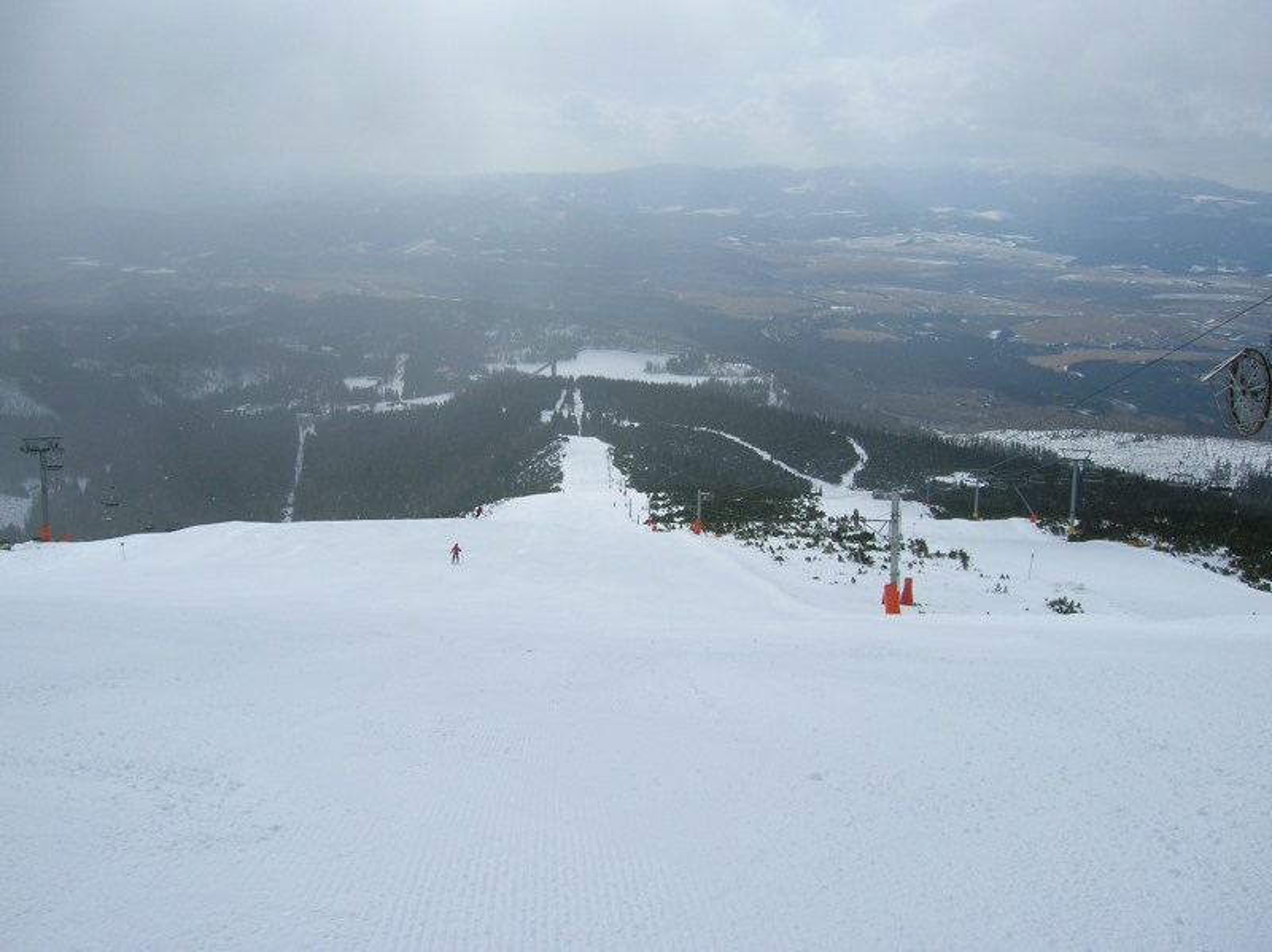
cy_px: 476
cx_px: 636
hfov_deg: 54.0
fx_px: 1249
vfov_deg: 41.8
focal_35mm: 34
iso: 50
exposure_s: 1/934
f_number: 4.9
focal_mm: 5.7
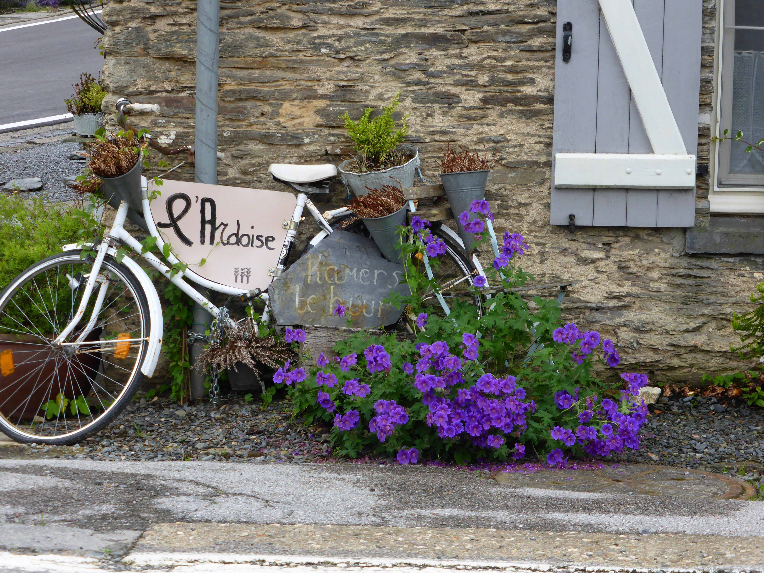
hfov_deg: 16.1
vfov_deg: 12.1
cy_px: 286
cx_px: 382
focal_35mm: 122
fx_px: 2693
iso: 100
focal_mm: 21.8
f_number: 5.4
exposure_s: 1/125
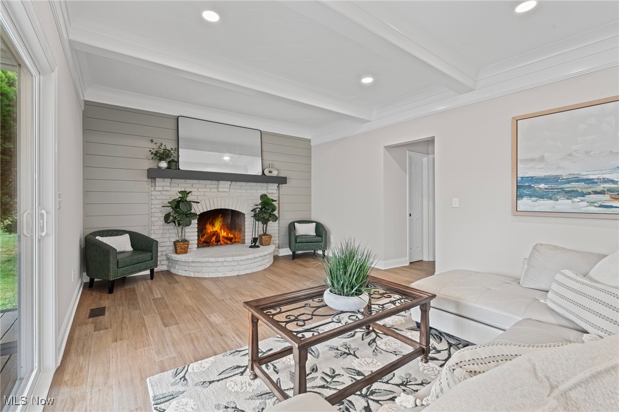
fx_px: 258
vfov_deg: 77.3
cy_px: 206
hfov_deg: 100.4
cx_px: 310
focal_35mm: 15
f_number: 9
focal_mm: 15
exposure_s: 1/2
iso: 250
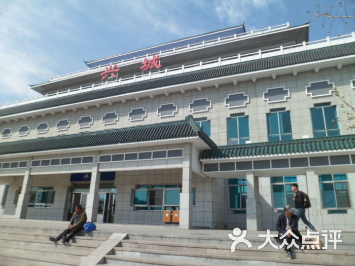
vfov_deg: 53.1
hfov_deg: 67.3
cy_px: 133
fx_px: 267
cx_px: 178
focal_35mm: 26
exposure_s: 1/1000
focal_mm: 4.9
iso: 80
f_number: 3.3
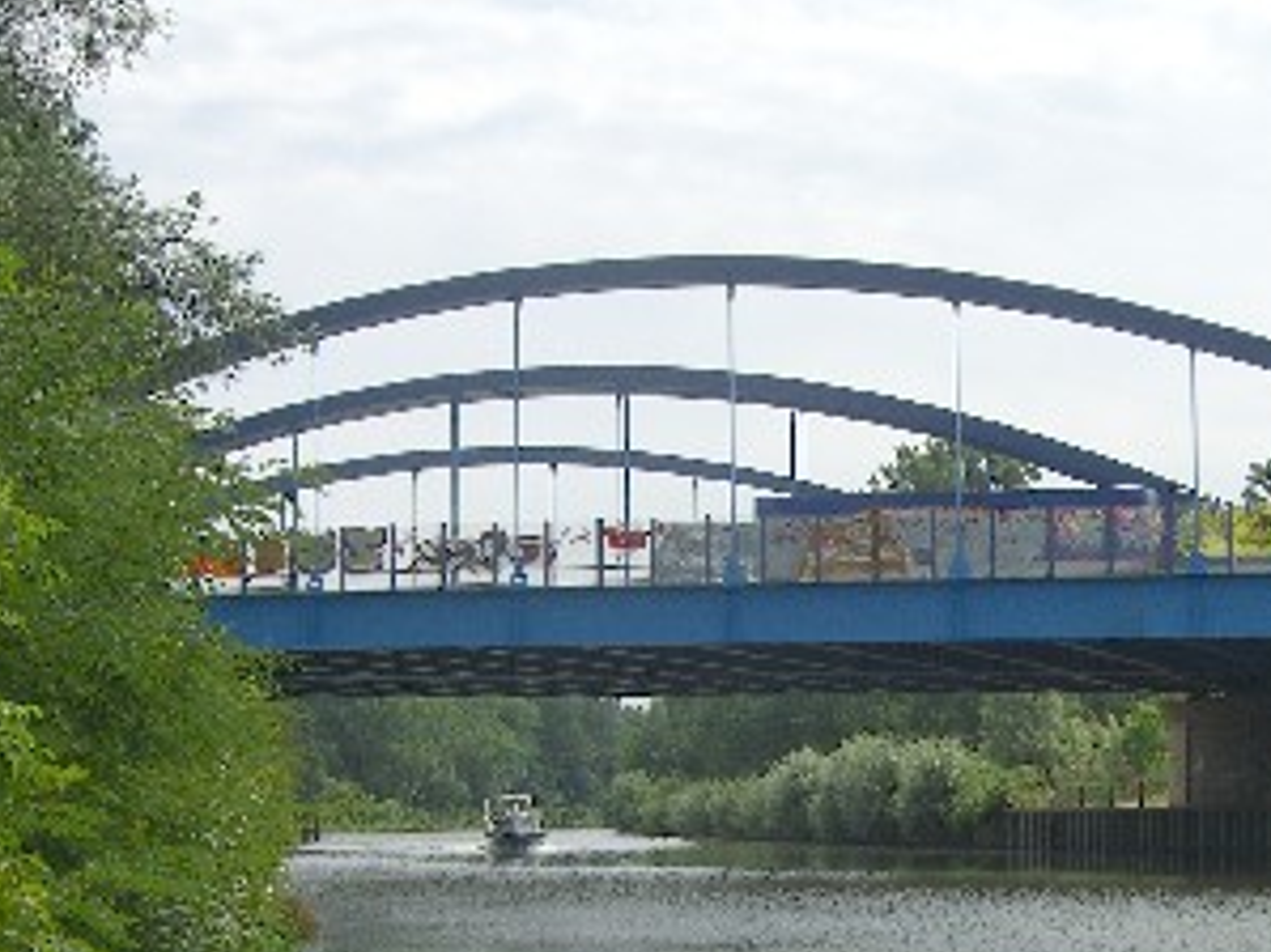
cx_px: 874
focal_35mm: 74
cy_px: 788
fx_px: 2716
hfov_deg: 26.2
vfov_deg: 19.6
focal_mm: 7.9
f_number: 8
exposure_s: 1/200
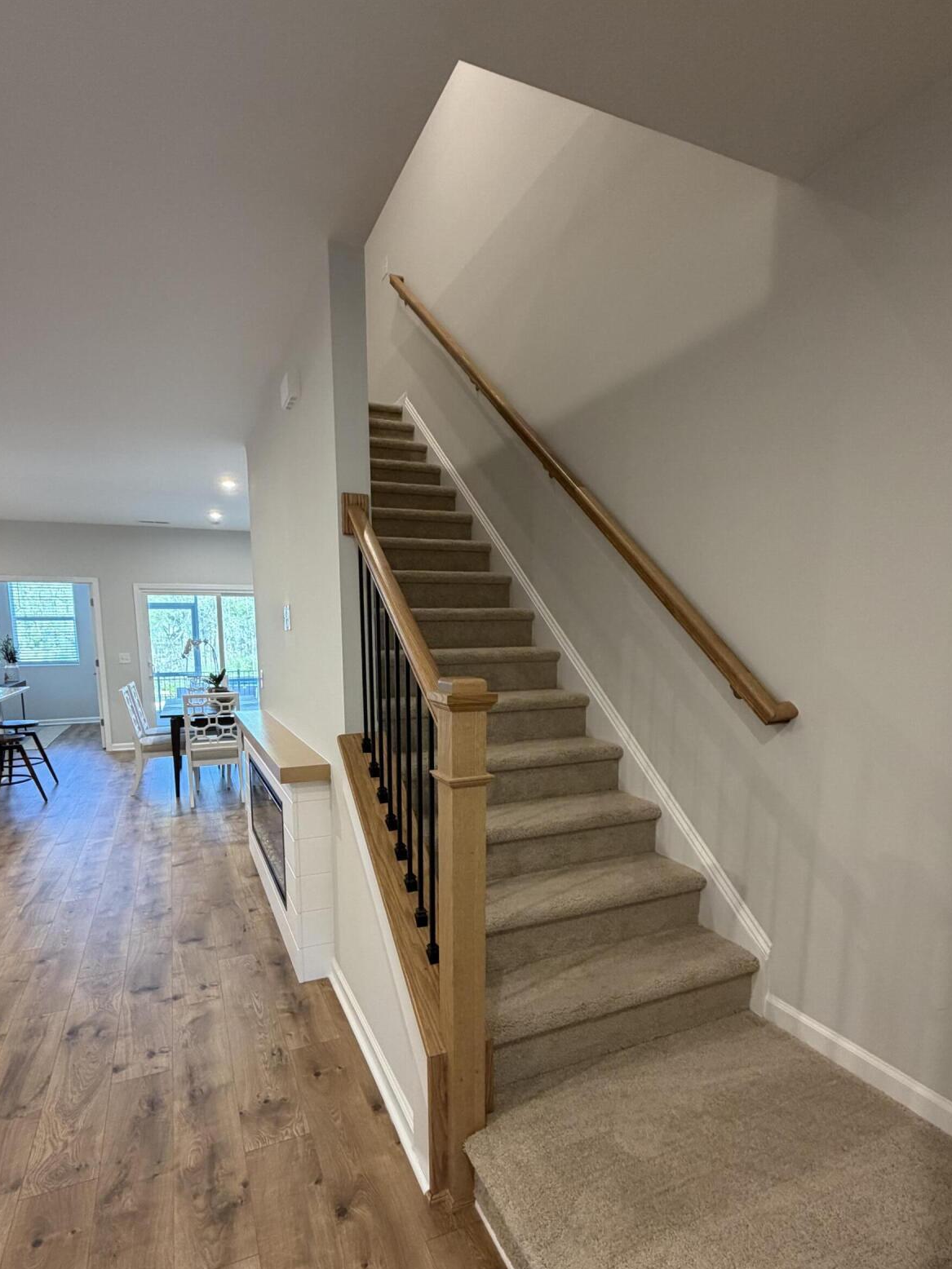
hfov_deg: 71.5
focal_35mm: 18
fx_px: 660
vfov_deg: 87.1
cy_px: 732
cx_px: 450
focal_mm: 2.22
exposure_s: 1/60
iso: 250
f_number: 2.2
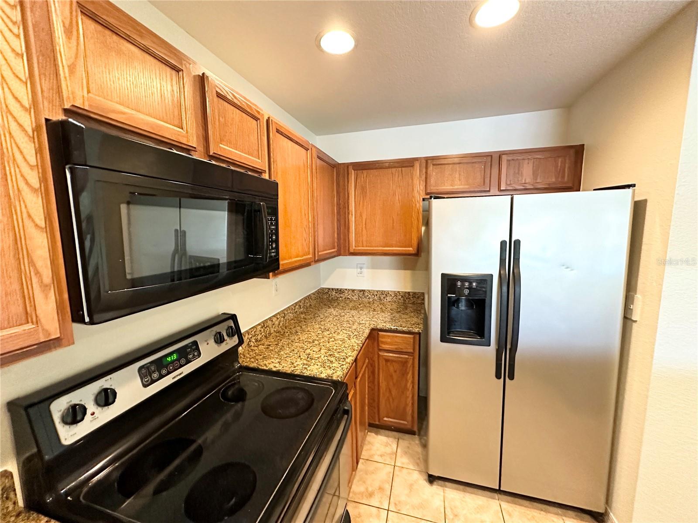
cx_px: 349
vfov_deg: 85.7
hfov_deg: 102.1
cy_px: 262
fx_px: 282
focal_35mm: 14
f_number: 2.2
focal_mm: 2.22
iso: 640
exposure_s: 1/60
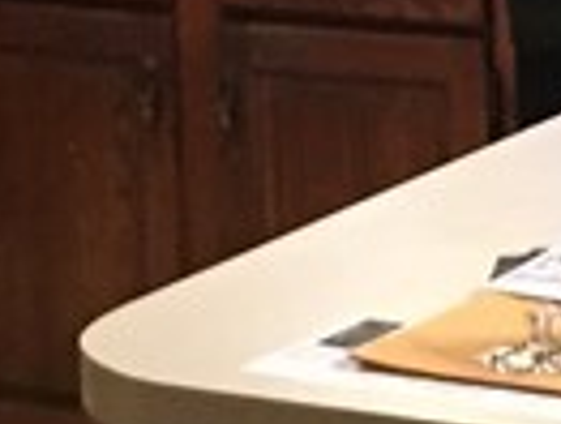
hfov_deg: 8.7
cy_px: -612
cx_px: 377
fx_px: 3673
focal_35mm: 226
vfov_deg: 6.3
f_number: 2.2
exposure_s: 1/15
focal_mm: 4.15
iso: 250
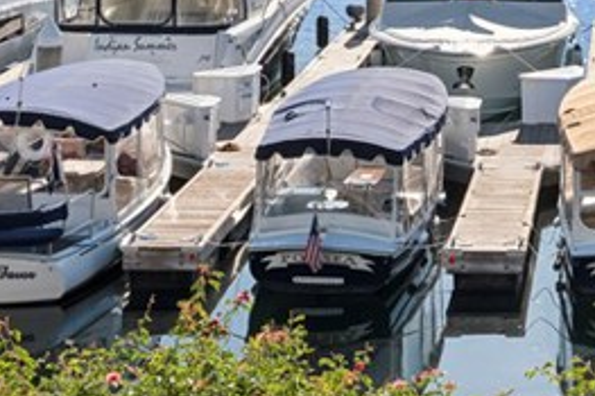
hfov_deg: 17.5
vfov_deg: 11.4
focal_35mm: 113
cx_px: 649
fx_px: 1866
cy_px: -261
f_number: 9
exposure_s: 1/125
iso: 80
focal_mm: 29
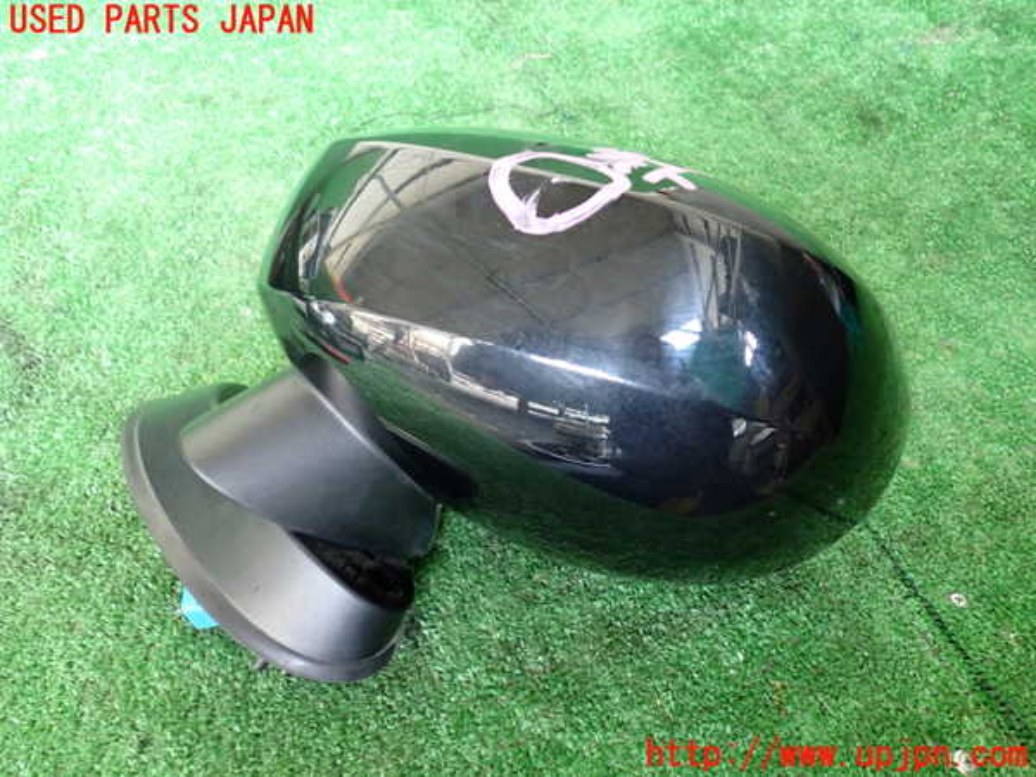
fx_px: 898
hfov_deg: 60.0
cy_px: 388
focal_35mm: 30
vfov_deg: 46.8
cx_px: 518
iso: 640
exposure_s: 1/30
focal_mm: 5.4
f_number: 2.3
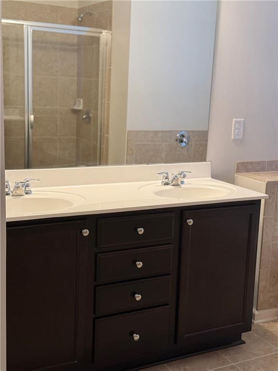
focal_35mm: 48
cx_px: 139
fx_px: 514
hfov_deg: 30.3
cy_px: 186
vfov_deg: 39.7
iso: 250
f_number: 1.78
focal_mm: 6.76
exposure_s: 1/60
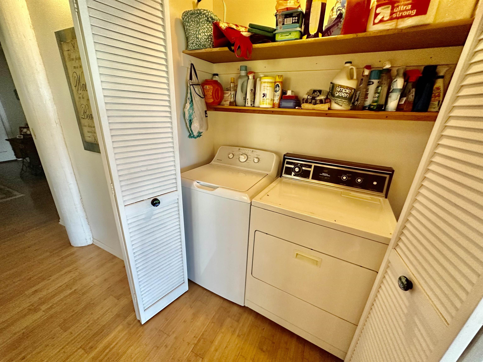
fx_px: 195
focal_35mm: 14
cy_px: 181
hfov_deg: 102.1
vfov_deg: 85.7
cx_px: 242
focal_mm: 2.22
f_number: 2.2
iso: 320
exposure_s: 1/120
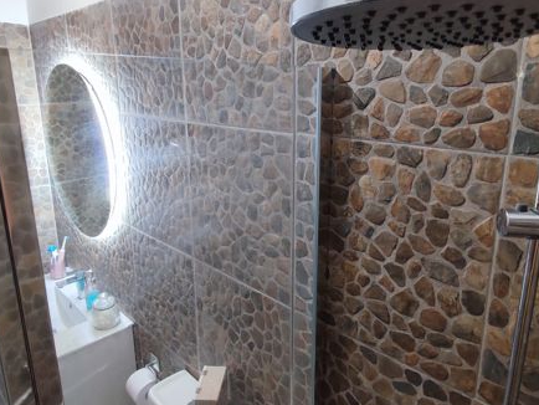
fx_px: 405
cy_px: 187
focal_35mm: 26
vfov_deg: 53.1
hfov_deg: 67.2
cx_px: 284
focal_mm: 1.65
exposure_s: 1/50
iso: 142
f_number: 2.2
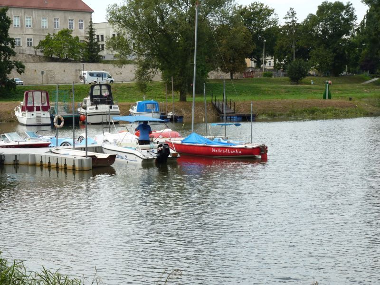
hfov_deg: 27.0
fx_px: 790
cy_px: 142
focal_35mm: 72
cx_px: 190
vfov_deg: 20.4
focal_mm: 12.8
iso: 80
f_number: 3.4
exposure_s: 1/125
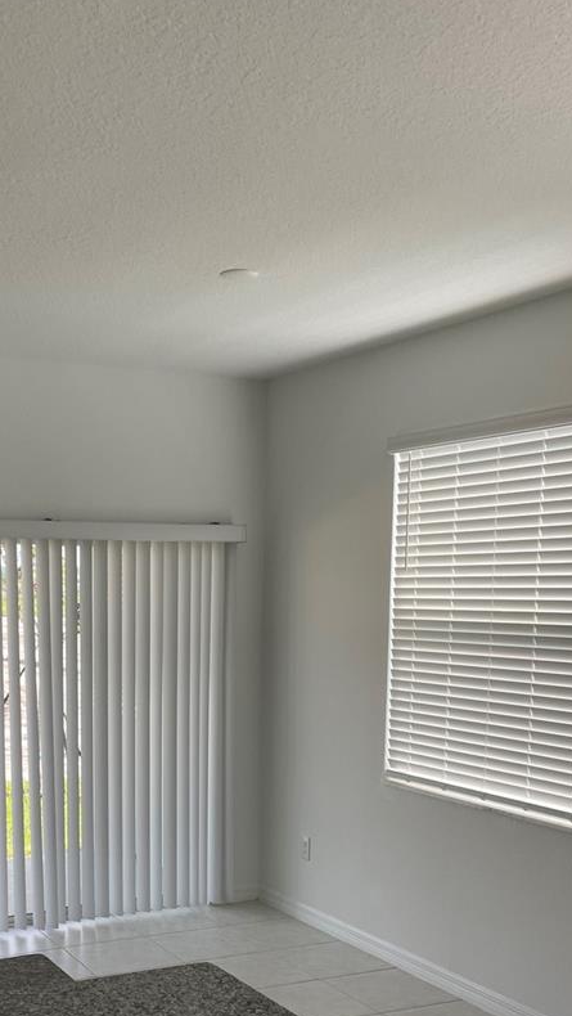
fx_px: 1158
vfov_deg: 46.0
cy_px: 736
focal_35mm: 43
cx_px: 136
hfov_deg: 27.3
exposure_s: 1/326
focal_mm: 4.2
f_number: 1.6
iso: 32
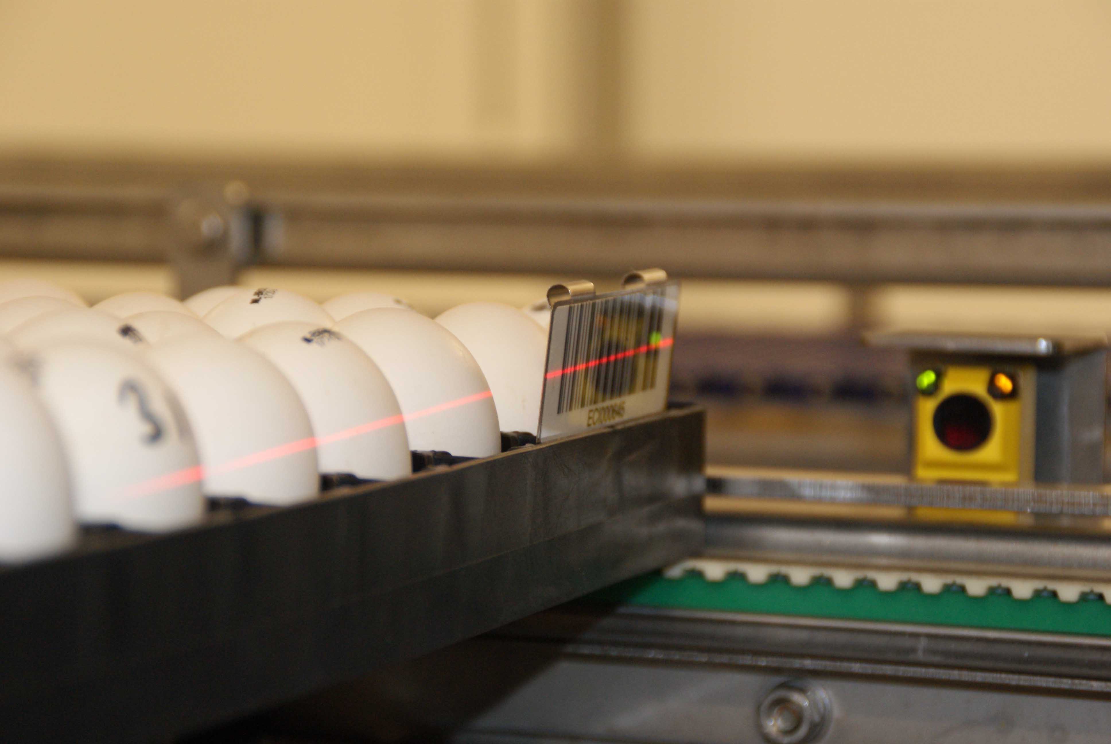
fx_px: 4635
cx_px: 556
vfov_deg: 9.2
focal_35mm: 150
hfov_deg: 13.7
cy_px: 372
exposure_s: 1/30
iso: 800
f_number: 5.6
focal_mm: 100
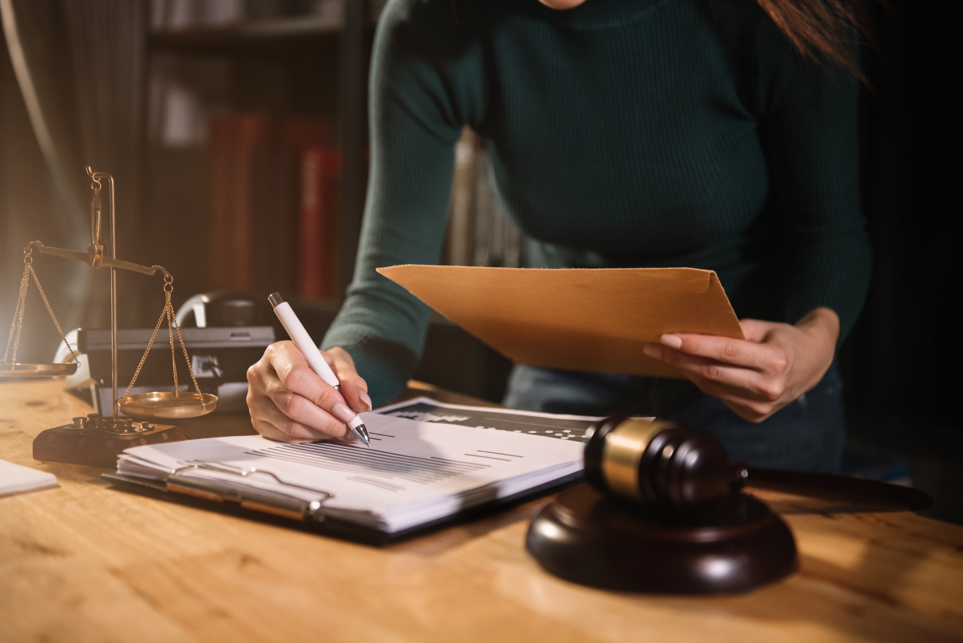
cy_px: 322
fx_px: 1392
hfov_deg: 38.2
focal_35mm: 52
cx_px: 482
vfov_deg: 26.0
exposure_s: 1/100
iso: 400
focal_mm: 52
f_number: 2.8
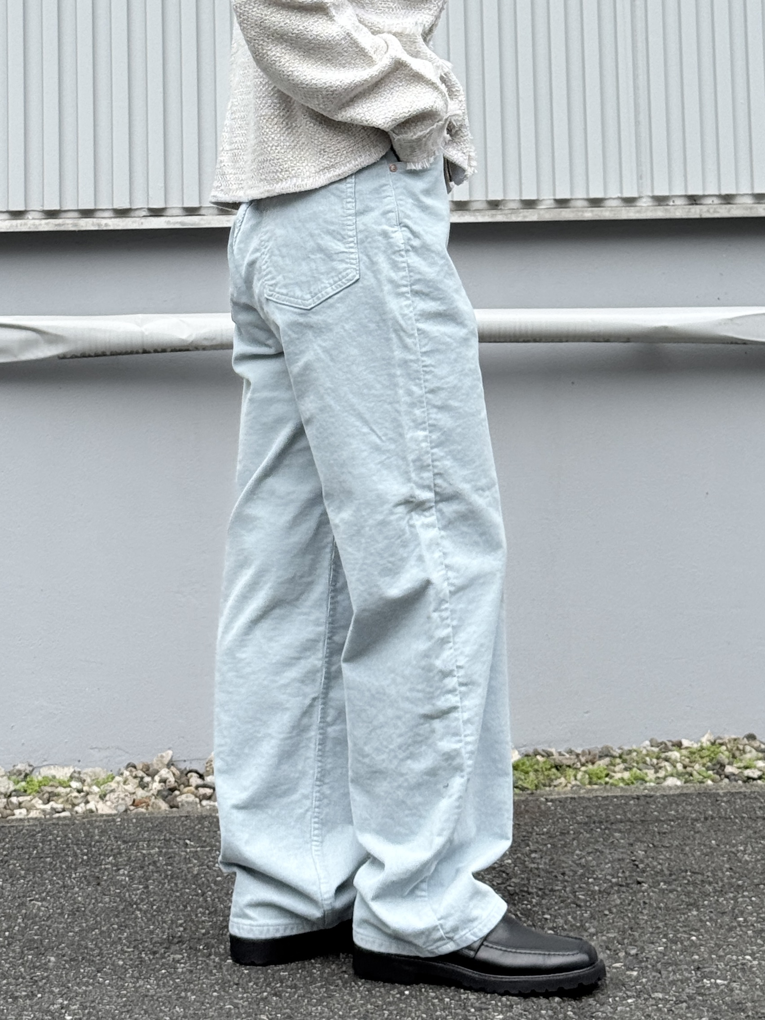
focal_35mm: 48
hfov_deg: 30.3
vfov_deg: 39.7
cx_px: 382
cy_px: 510
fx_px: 1415
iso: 64
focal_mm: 6.76
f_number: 1.78
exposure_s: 1/995
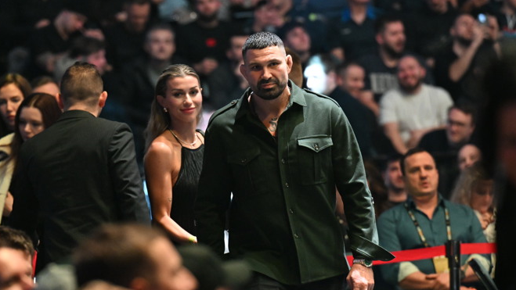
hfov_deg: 6.6
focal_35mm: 329
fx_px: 4502
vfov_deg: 3.7
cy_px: 157
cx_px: 258
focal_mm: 200
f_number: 3.5
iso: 4000
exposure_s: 1/160
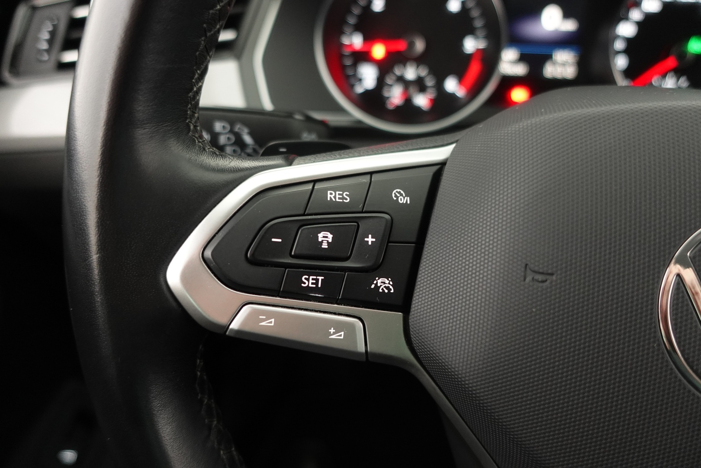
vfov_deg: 53.1
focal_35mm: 24
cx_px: 350
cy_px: 234
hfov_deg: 73.7
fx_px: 467
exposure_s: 1/20
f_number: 1.8
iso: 800
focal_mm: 9.4
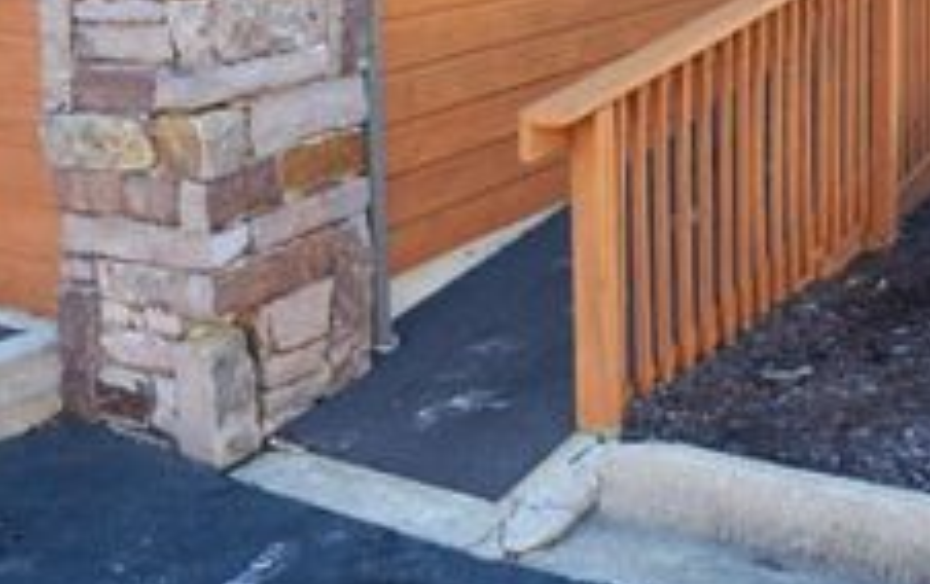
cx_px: 691
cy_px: -23
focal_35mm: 54
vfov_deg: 22.9
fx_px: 1371
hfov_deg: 36.6
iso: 125
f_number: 4
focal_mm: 16
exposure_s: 1/60
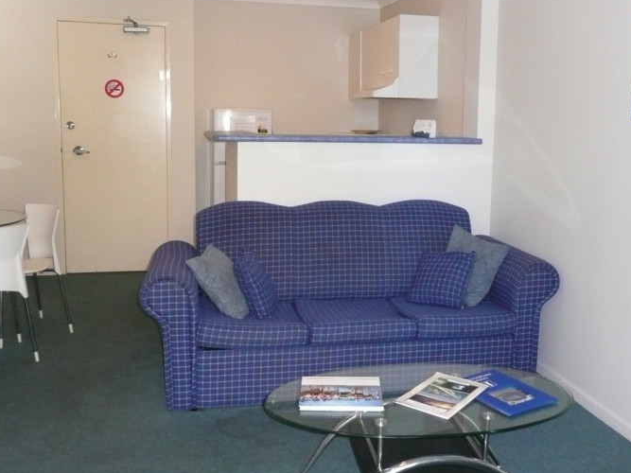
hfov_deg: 51.2
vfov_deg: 39.6
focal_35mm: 36
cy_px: 201
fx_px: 656
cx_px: 355
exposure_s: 1/30
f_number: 3.3
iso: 400
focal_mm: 4.6
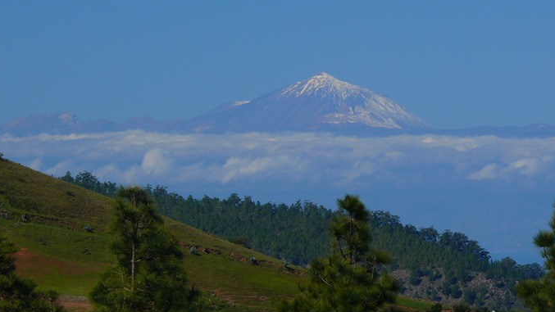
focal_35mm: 326
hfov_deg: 6.6
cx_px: 287
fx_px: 4798
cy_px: 105
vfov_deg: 3.7
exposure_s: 1/250
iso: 100
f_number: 5.6
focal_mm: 57
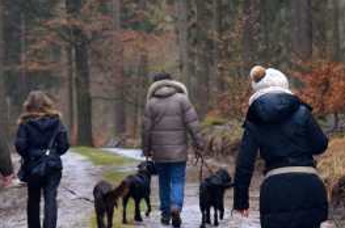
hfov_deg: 10.3
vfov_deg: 6.8
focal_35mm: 200
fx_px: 1912
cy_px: 195
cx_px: 199
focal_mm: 70
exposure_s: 1/60
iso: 1000
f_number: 4
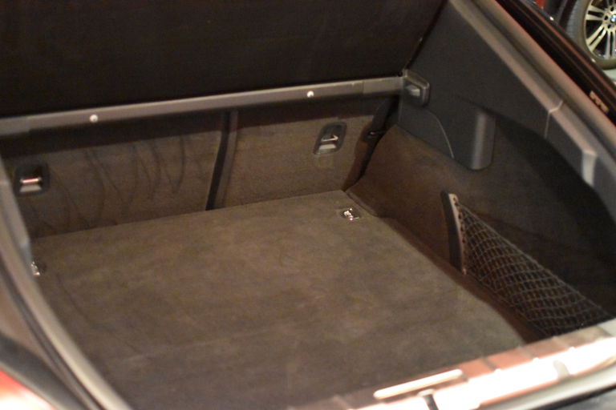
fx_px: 898
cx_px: 308
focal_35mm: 52
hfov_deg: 37.9
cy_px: 205
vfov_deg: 25.8
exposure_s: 1/60
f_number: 1.8
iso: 11400
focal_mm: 35
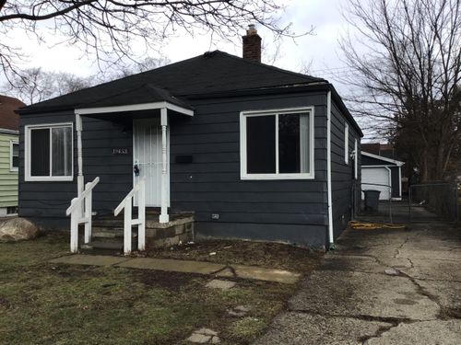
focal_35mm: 31
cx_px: 230
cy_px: 172
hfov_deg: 58.4
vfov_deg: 45.4
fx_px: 413
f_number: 2.4
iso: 25
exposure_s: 1/471
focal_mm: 3.3
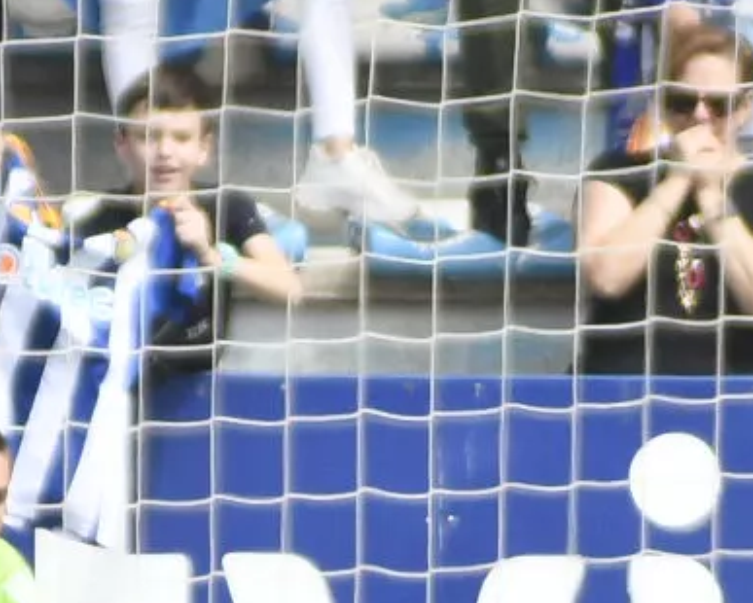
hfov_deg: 0.6
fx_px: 67694
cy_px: 321
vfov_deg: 0.5
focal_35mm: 3036
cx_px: -74
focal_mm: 300
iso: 320
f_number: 5.6
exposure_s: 1/800
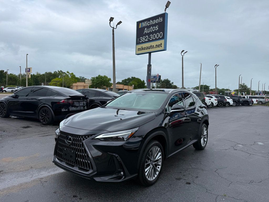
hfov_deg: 71.6
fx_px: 187
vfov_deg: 56.8
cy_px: 101
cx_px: 134
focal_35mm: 24
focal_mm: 6.76
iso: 80
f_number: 1.78
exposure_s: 1/5714
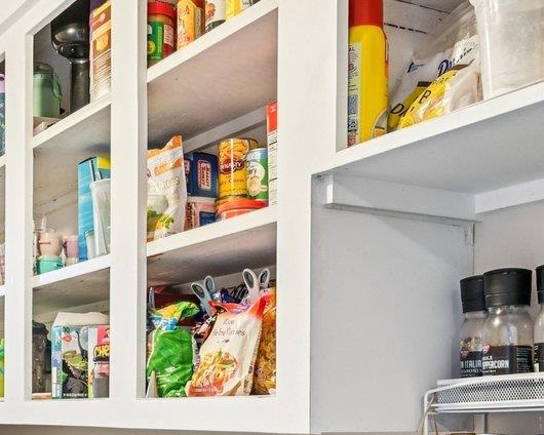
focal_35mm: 58
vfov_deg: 25.2
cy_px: 414
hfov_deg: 31.2
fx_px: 934
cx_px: 74
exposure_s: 1/6
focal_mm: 16
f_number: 8
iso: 400
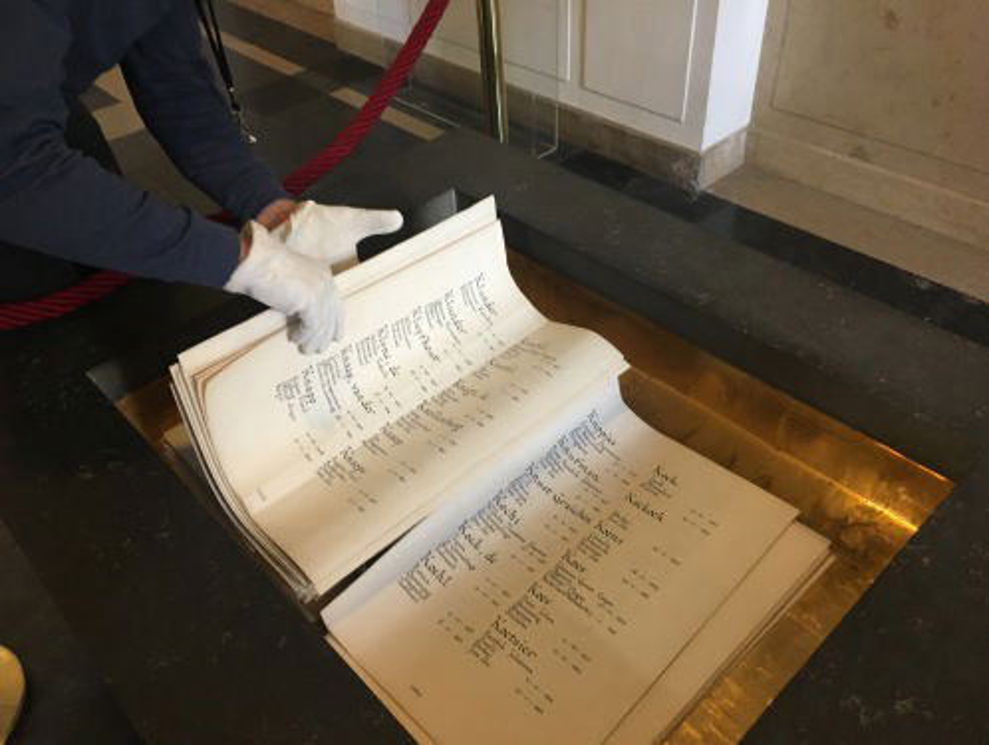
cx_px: 494
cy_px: 372
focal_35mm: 29
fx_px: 830
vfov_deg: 48.3
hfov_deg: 61.6
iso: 200
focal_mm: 4.15
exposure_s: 1/33
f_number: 2.2
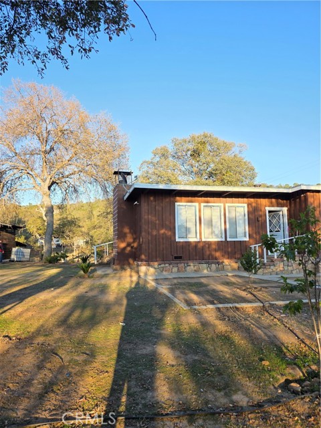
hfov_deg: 58.9
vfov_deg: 73.9
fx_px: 284
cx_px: 160
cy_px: 214
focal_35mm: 23
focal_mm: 6.3
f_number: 1.7
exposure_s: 1/180
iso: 16
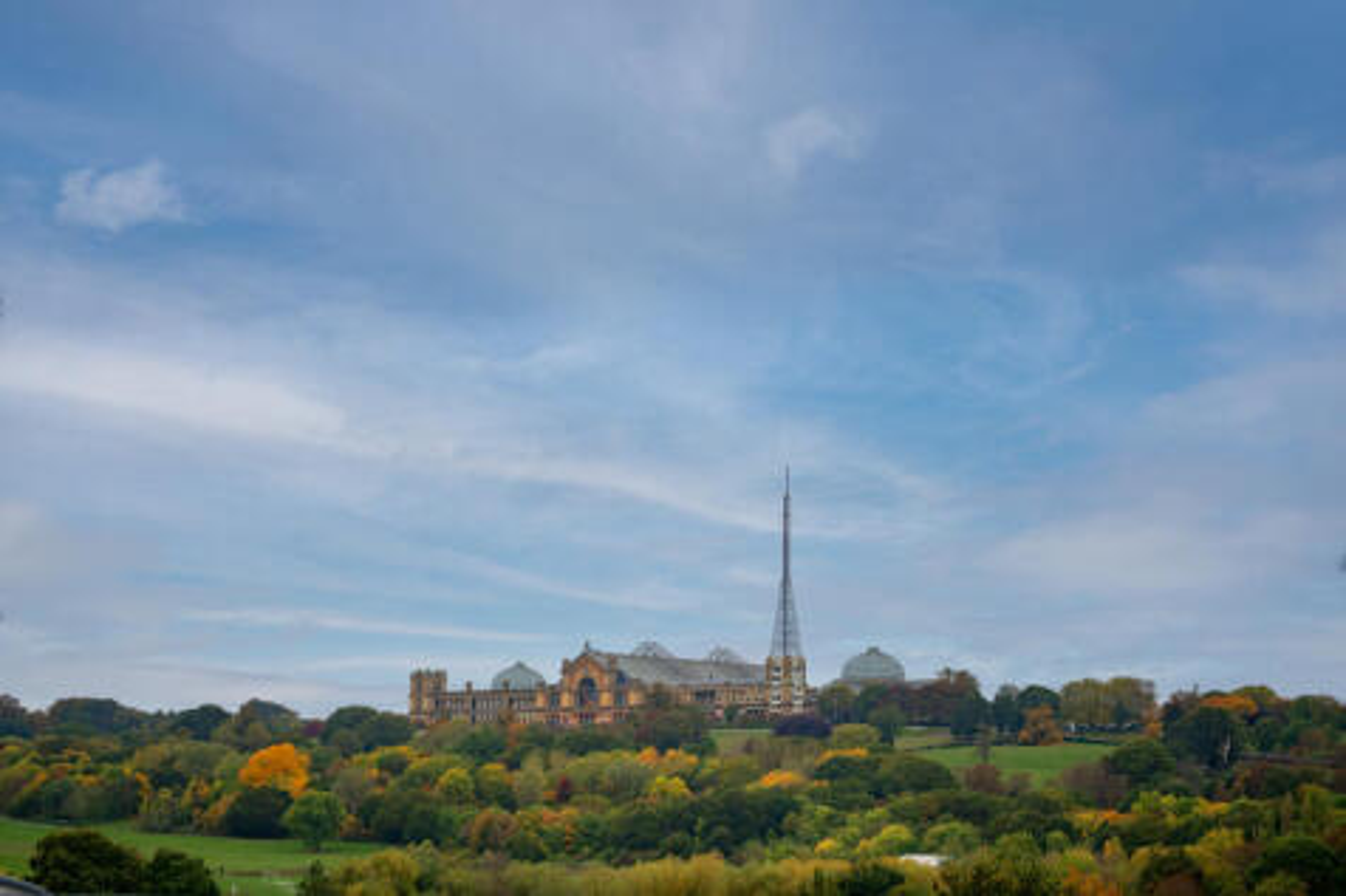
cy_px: 448
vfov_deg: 19.4
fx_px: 2616
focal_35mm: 70
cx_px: 673
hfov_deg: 28.9
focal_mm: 70
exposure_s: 1/500
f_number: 2.8
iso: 100
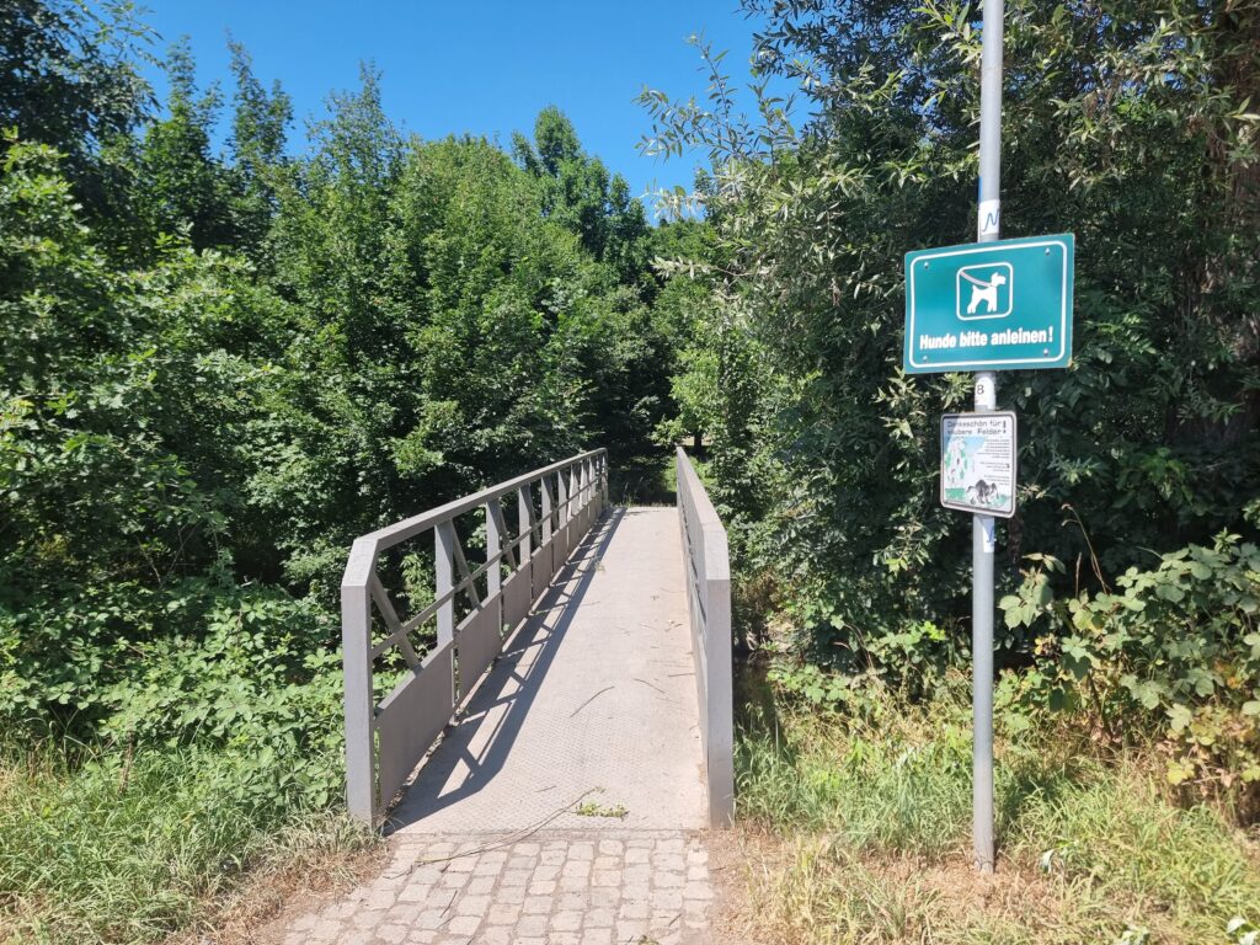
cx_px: 630
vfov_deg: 56.8
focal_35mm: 24
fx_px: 874
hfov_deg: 71.6
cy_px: 472
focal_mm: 6.7
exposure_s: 1/634
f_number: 1.8
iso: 50
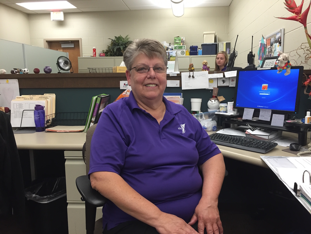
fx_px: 261
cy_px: 117
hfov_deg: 61.7
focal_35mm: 29
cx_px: 156
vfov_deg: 48.2
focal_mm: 4.15
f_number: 2.2
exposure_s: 1/30
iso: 100
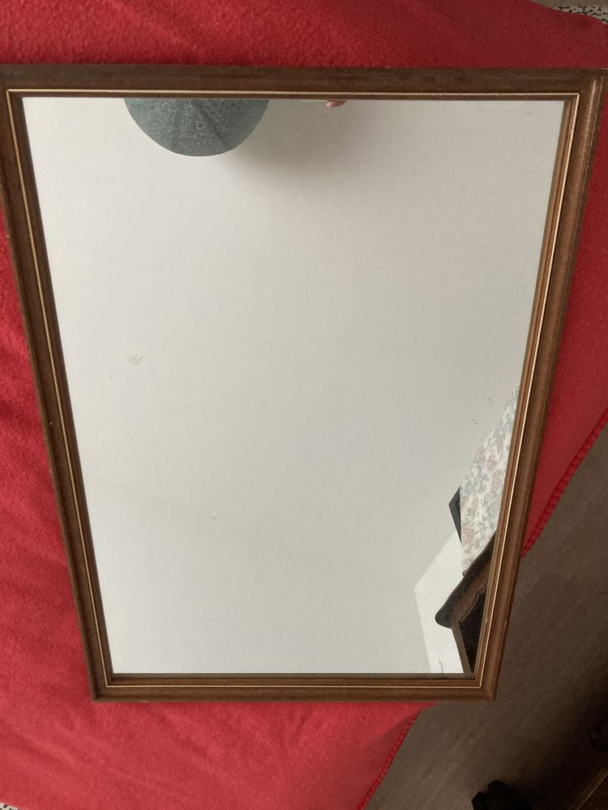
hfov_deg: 49.7
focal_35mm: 28
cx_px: 304
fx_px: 656
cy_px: 405
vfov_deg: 63.4
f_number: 1.8
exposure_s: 1/48
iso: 320
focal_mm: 3.99
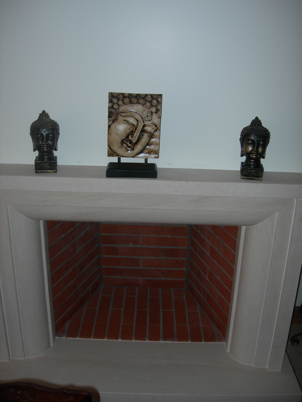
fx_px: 442
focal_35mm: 38
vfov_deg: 49.0
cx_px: 151
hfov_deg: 37.7
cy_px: 201
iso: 50
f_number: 2.8
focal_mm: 7.8
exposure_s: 1/60.1
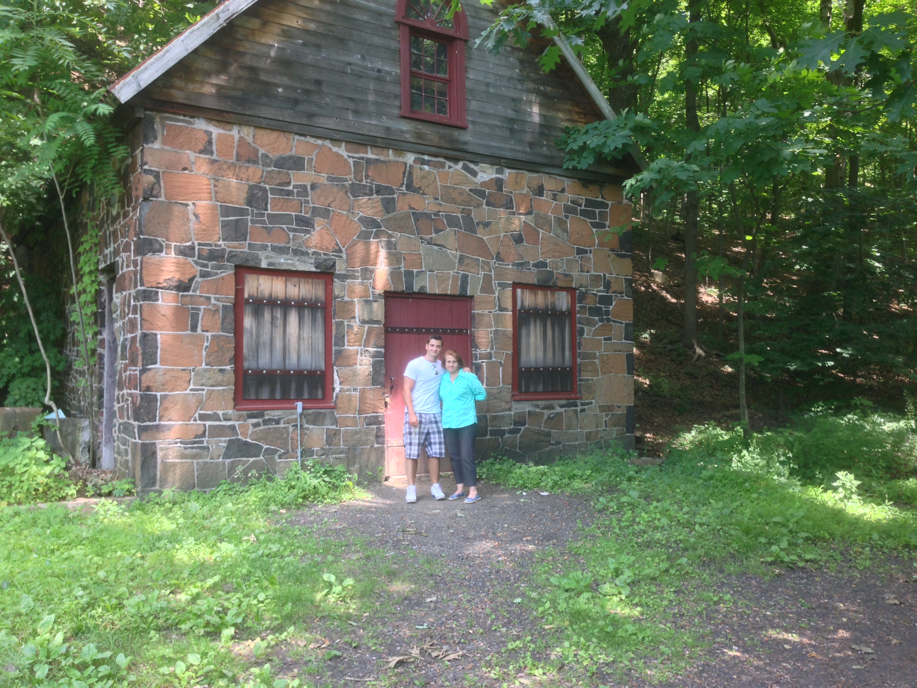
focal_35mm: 33
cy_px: 344
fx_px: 874
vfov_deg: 42.9
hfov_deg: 55.4
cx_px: 458
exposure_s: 1/40
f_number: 2.4
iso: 64
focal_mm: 4.12
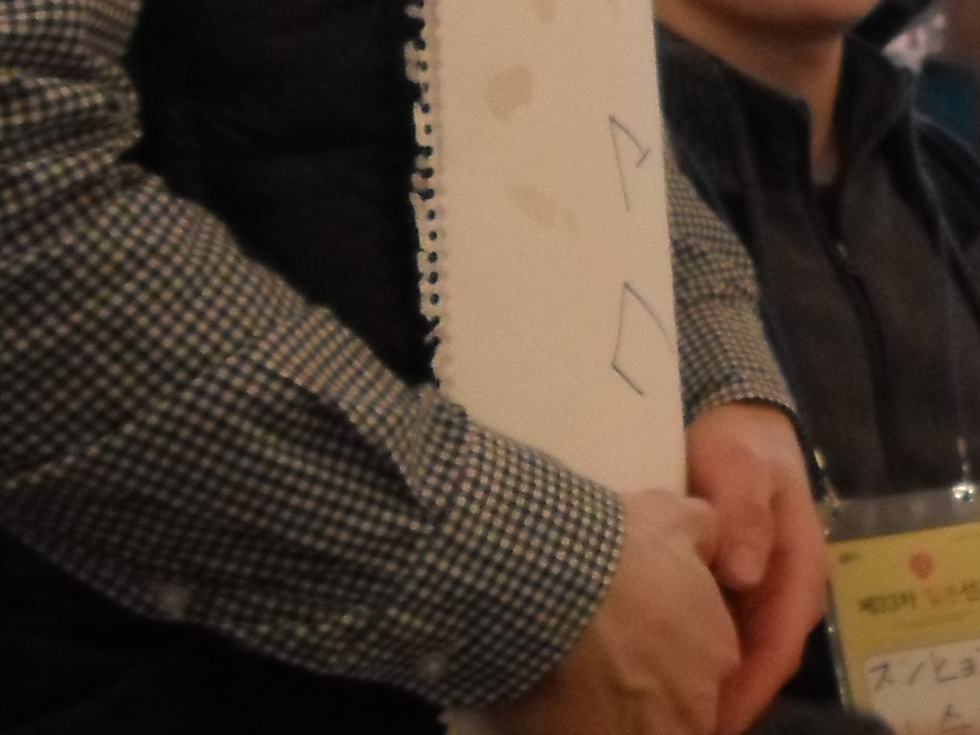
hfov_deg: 19.8
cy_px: -95
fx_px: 2463
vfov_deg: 16.4
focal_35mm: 87
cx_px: 1422
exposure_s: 1/30
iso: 320
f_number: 2.5
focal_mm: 4.5
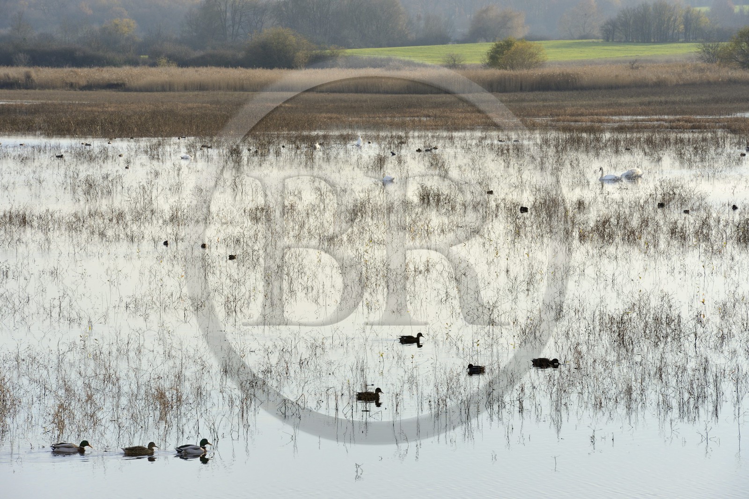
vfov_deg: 6.9
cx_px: 374
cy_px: 250
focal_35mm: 200
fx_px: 4160
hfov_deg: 10.3
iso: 400
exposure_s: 1/250
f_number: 16
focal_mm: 200
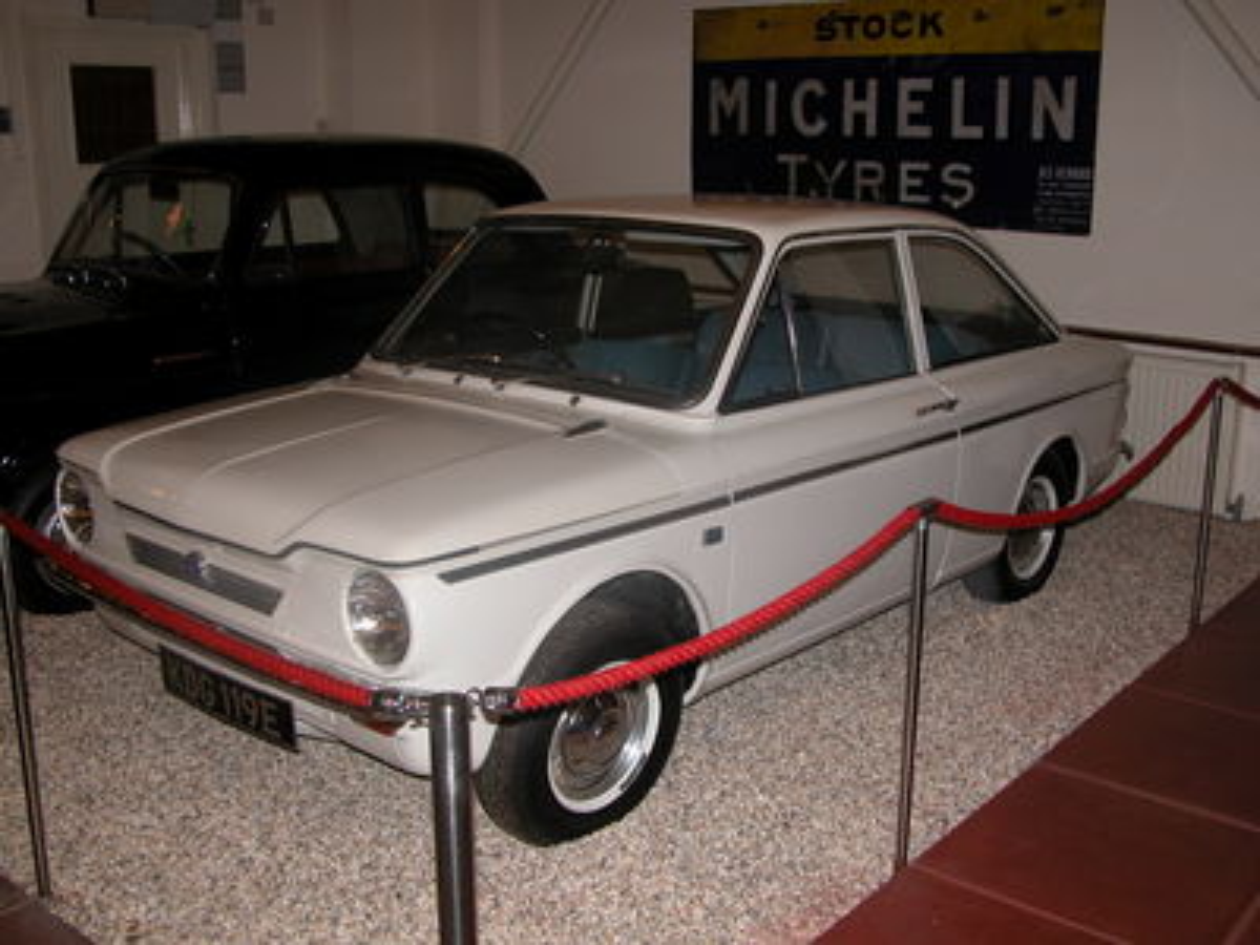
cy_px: 472
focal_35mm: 37
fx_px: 1347
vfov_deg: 38.7
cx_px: 630
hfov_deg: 50.1
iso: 100
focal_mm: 9.5
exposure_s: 1/60
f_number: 2.8
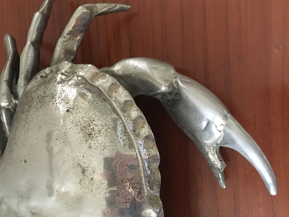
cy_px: 122
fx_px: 301
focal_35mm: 36
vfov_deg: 39.6
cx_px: 129
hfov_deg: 51.3
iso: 320
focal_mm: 4.15
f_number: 2.2
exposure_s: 1/17
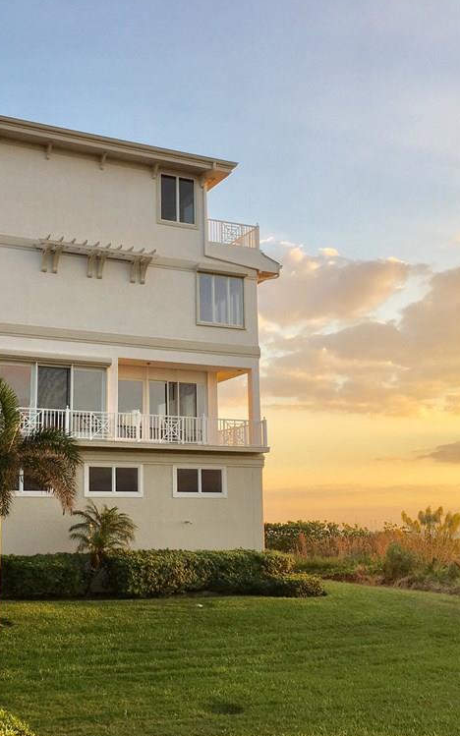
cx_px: 165
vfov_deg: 47.2
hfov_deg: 30.4
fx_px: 843
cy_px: 365
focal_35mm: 42
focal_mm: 4.15
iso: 25
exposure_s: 1/349
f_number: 2.2
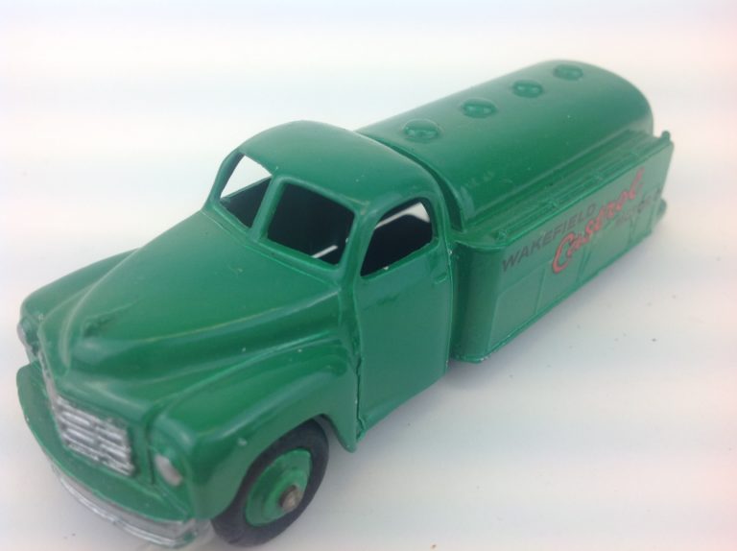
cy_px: 276
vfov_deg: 40.6
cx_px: 368
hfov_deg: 52.7
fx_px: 744
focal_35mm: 35
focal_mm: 4.28
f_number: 2.4
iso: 50
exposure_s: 1/208
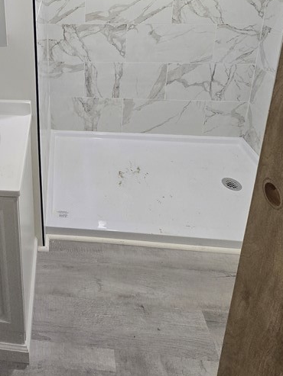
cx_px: 24
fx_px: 294
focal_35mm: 27
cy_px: 19
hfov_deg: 46.0
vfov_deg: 54.3
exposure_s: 1/60
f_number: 2.2
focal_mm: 2.2
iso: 125
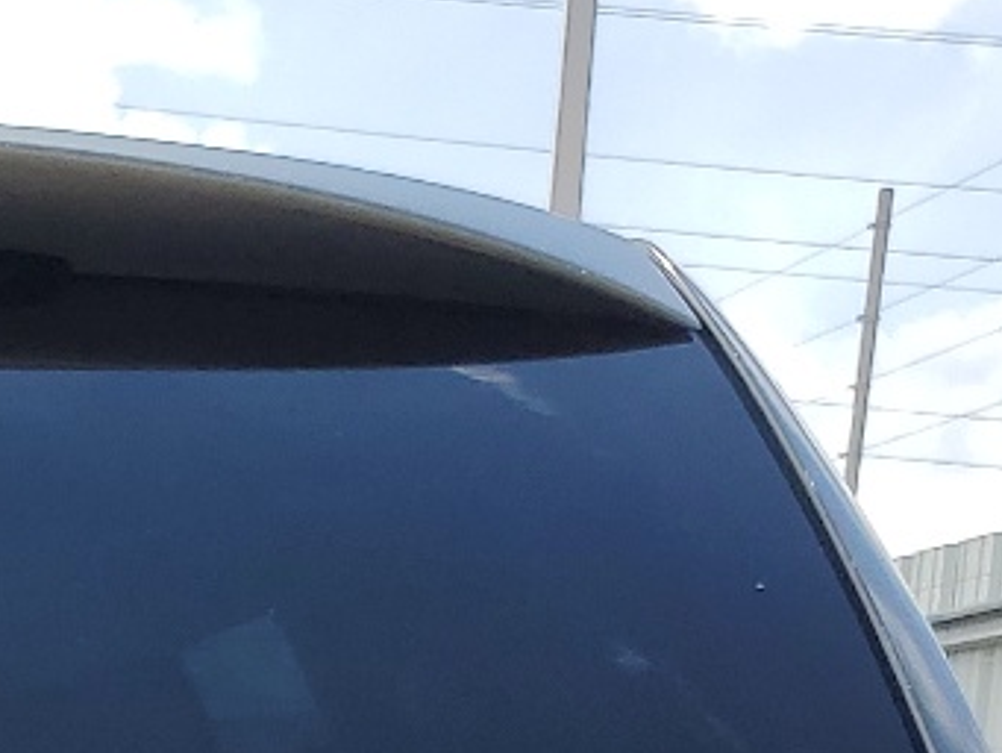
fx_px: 3533
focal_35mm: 122
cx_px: -629
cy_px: 1682
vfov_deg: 10.7
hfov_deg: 14.7
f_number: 1.5
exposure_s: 1/2000
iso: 50
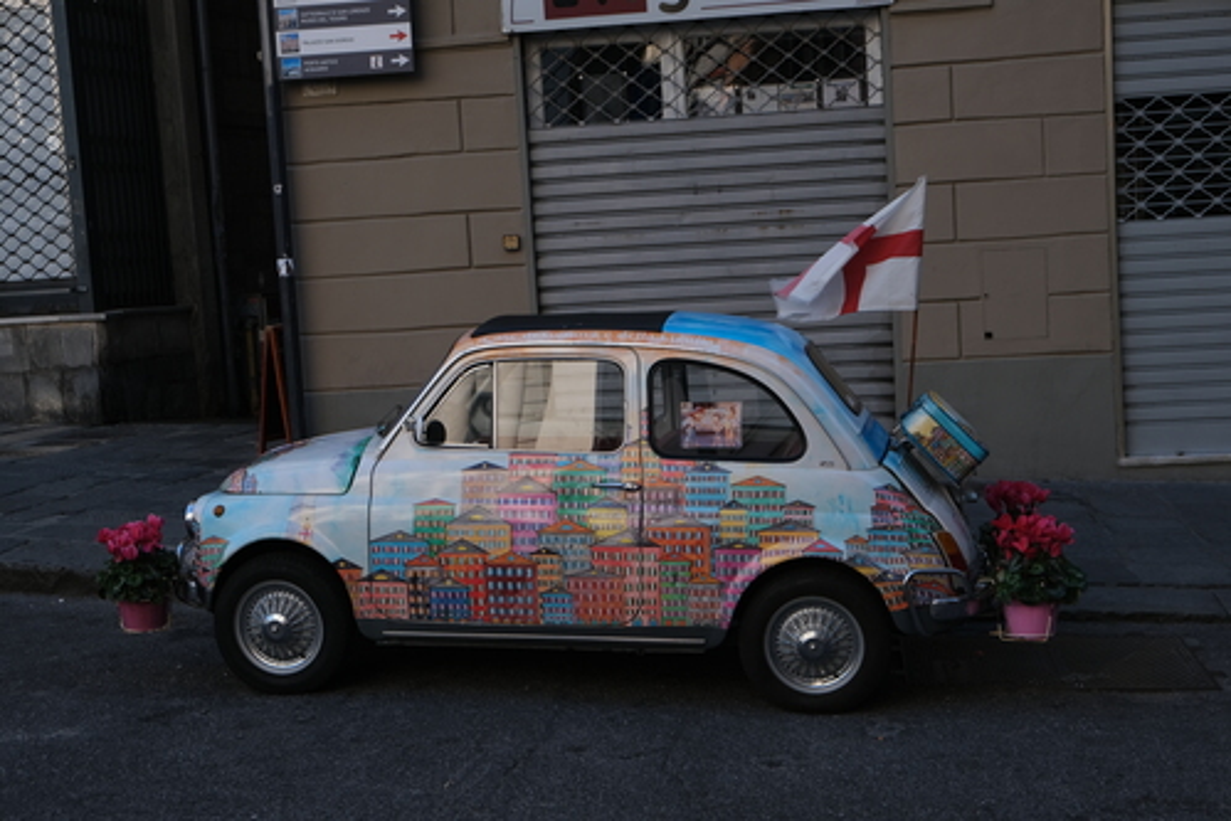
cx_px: 616
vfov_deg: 27.5
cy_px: 410
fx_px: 1676
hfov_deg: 40.3
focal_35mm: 49
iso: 160
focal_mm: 32.9
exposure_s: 1/180
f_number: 5.6
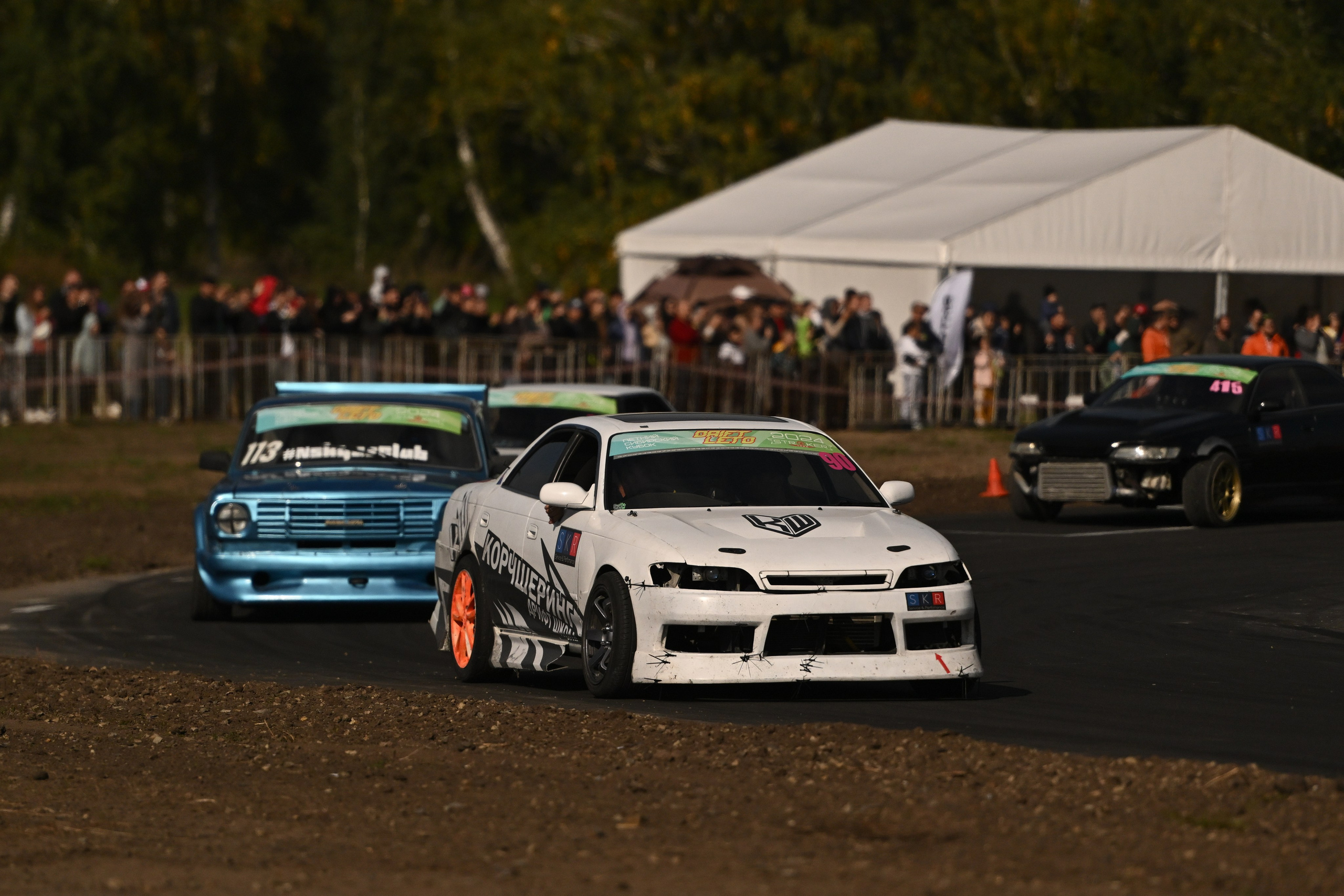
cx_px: 672
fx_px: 11198
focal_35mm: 300
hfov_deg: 6.9
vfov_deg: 4.6
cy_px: 448
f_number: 2.8
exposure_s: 1/32000
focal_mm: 200
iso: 450
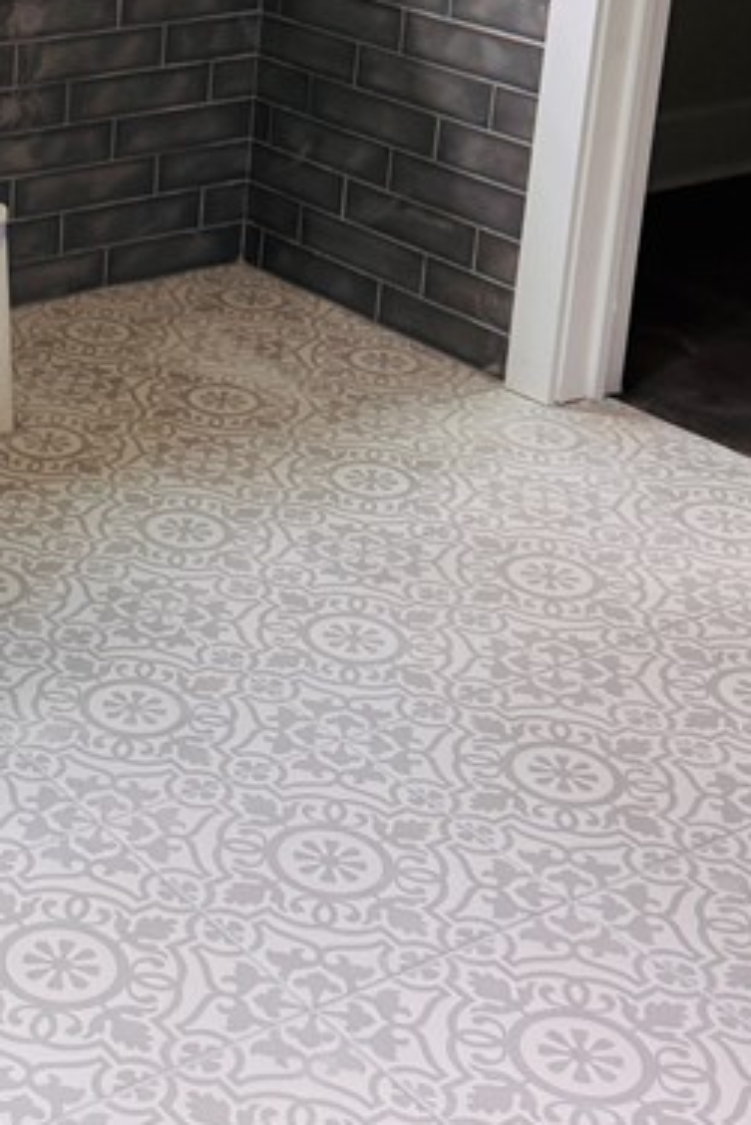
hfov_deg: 19.1
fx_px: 2126
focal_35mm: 68
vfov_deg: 29.0
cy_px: 227
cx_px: -102
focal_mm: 6.76
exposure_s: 1/64
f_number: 1.78
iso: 200
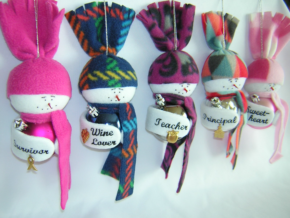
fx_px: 302
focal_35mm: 36
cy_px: 109
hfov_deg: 51.4
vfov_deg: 39.7
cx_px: 145
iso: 100
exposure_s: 1/30
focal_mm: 4.7
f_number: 2.6
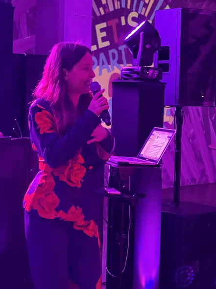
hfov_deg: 16.9
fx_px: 725
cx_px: 67
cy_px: 123
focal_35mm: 87
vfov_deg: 22.5
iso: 500
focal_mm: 6.76
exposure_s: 1/36
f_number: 1.78
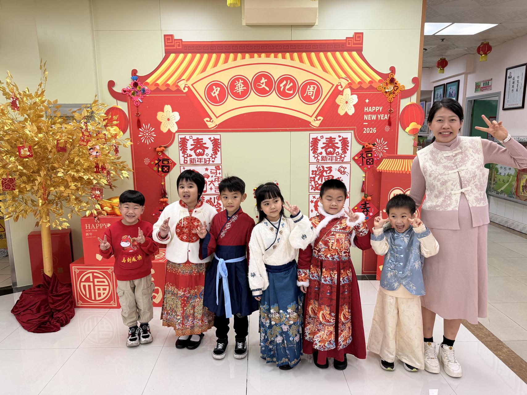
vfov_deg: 56.8
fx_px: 365
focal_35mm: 24
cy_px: 198
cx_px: 264
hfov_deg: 71.6
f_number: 1.78
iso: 80
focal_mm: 6.76
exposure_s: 1/100
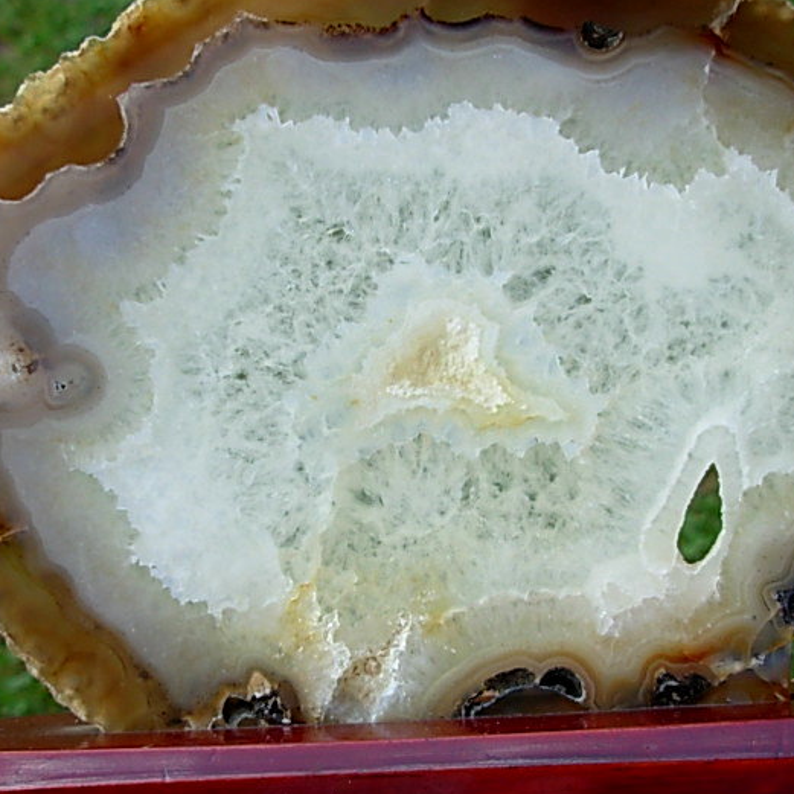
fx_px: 1713
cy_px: 472
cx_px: 451
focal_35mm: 66
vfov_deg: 26.1
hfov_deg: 26.1
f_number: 2.9
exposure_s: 1/215
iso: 50
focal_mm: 6.3
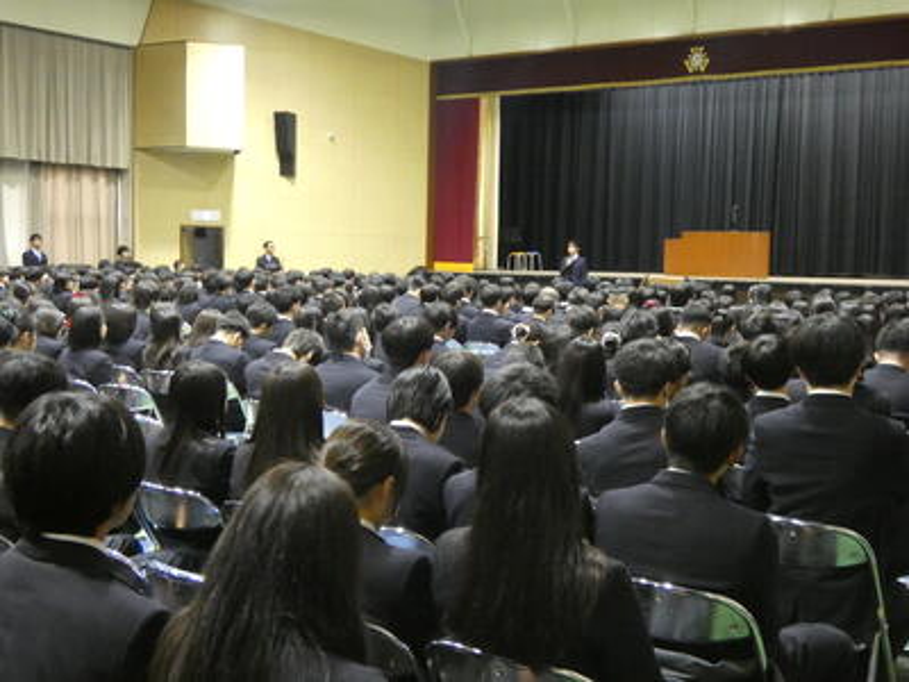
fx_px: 1129
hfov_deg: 43.9
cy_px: 341
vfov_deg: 33.6
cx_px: 454
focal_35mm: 43
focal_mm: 7.8
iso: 1600
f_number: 3.7
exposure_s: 1/30
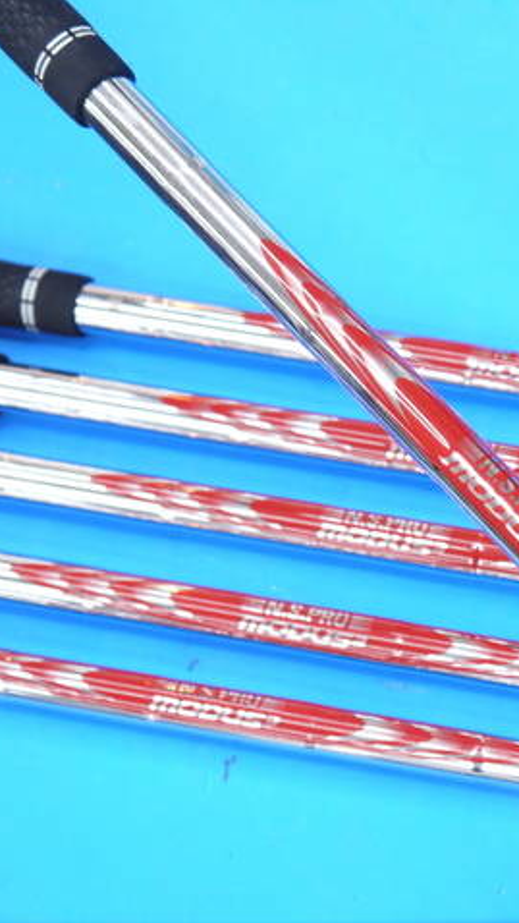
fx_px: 1785
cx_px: 477
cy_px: 462
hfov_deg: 16.3
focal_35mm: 73
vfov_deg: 29.0
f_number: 4.6
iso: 800
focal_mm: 25
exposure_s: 1/125
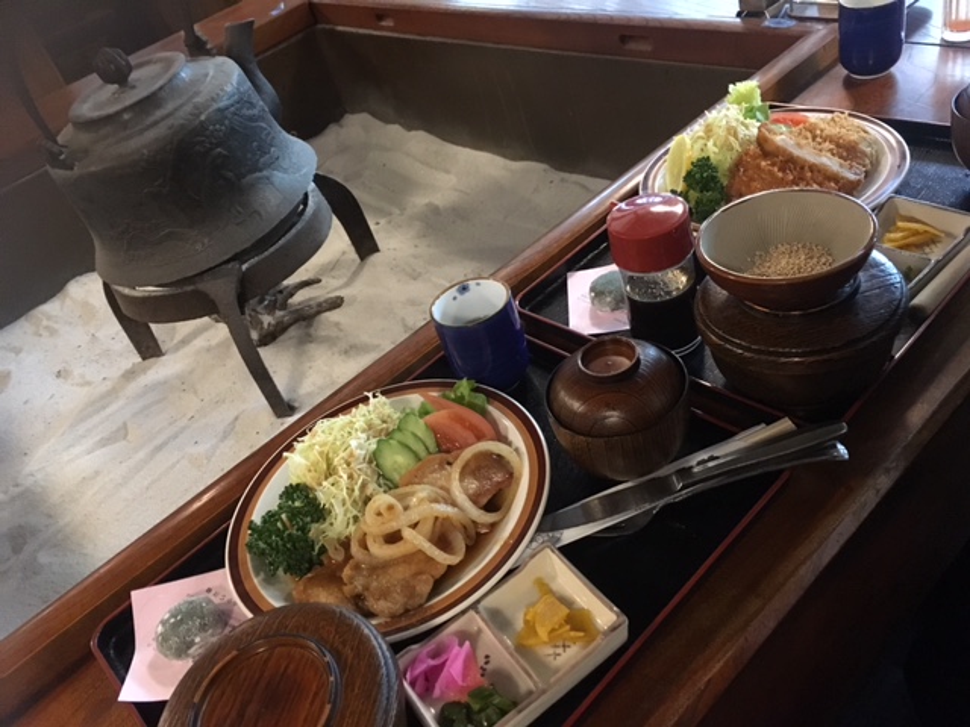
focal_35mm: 29
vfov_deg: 48.2
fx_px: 813
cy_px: 364
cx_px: 485
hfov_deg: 61.7
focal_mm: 4.15
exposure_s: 1/15
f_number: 2.2
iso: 320
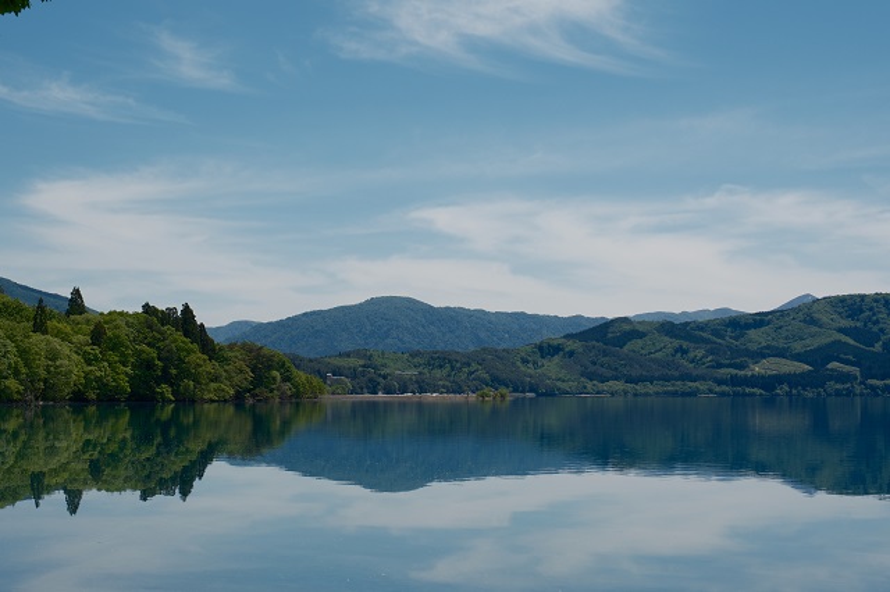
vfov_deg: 22.6
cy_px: 296
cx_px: 445
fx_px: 1483
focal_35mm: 60
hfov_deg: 33.4
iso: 125
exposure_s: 1/500
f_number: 7.1
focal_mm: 40.1
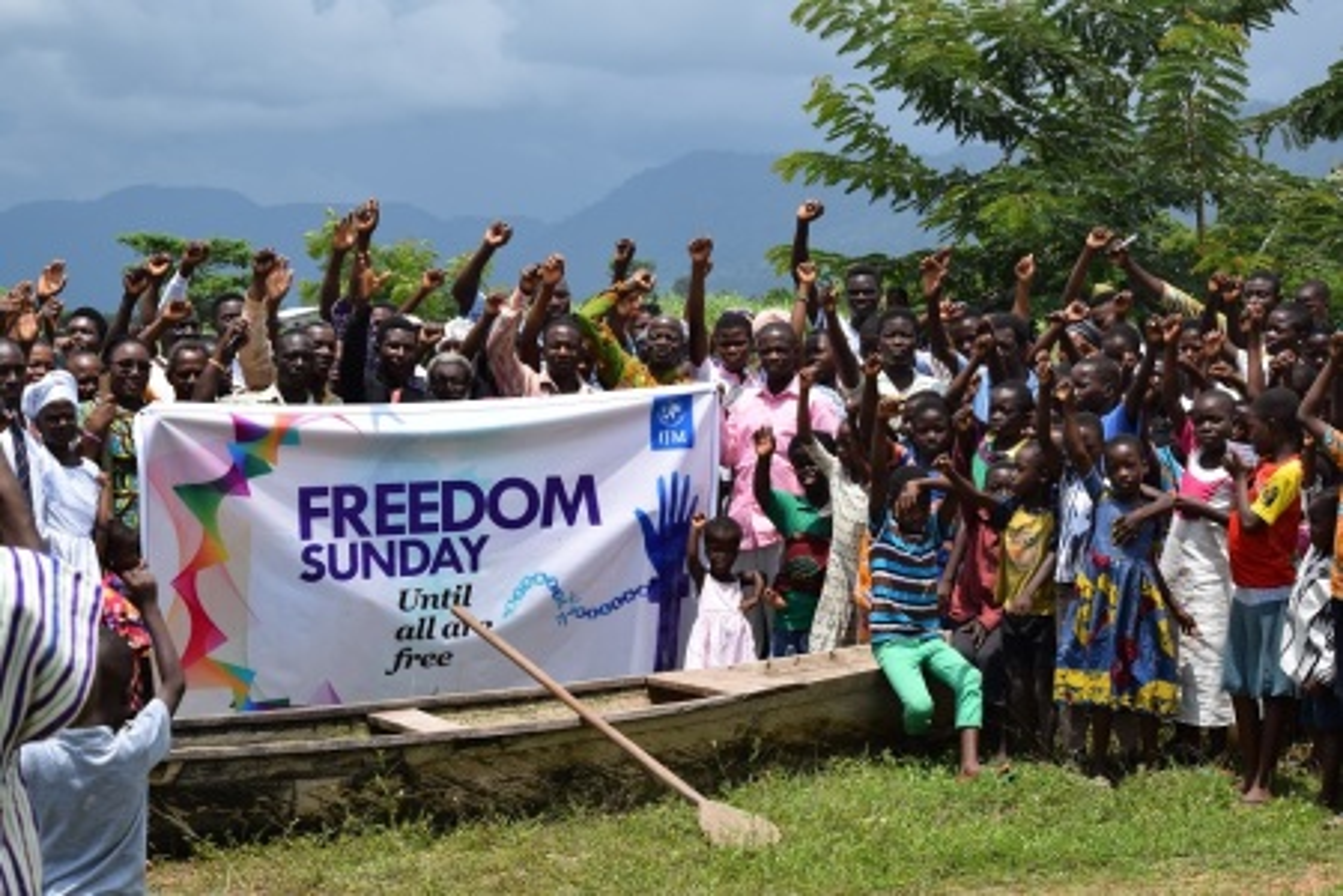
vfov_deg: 16.6
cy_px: 448
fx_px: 3077
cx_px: 672
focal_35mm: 82
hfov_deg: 24.6
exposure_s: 1/400
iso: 200
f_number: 10
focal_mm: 55
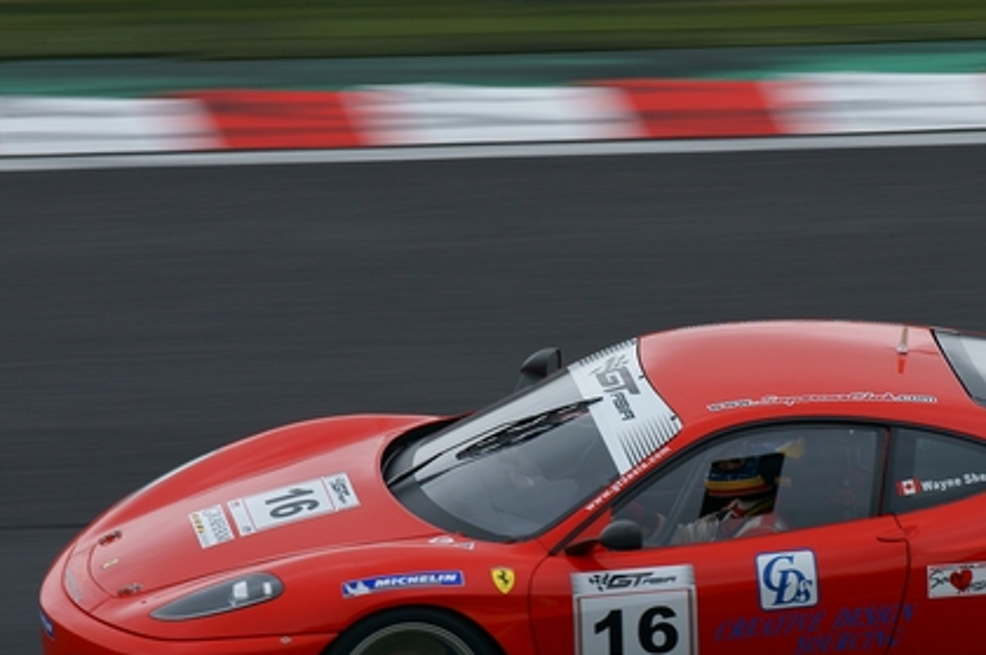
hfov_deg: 3.9
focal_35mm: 526
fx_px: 14390
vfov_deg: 2.6
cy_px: 427
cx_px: 657
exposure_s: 1/160
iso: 200
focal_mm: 230
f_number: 8
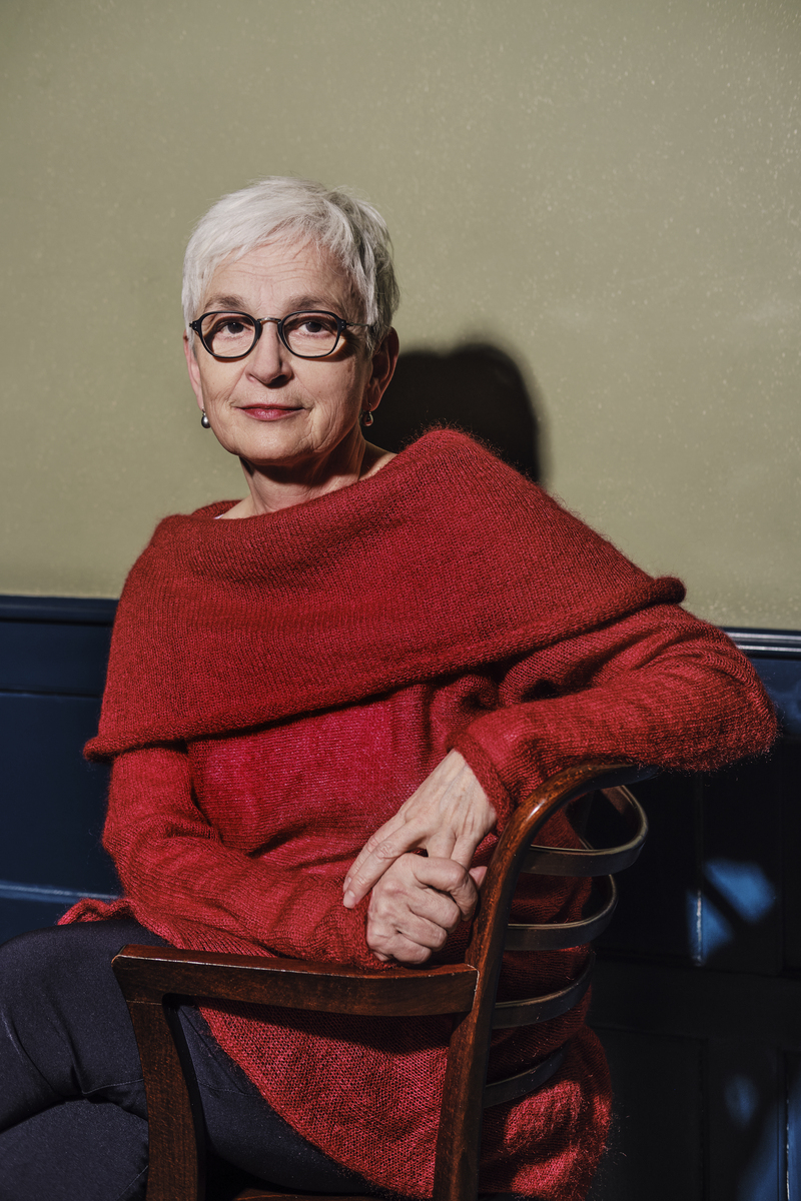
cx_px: 400
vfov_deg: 37.5
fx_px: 1769
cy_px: 600
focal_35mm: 53
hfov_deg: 25.5
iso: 160
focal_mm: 35
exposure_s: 1/250
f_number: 2.8
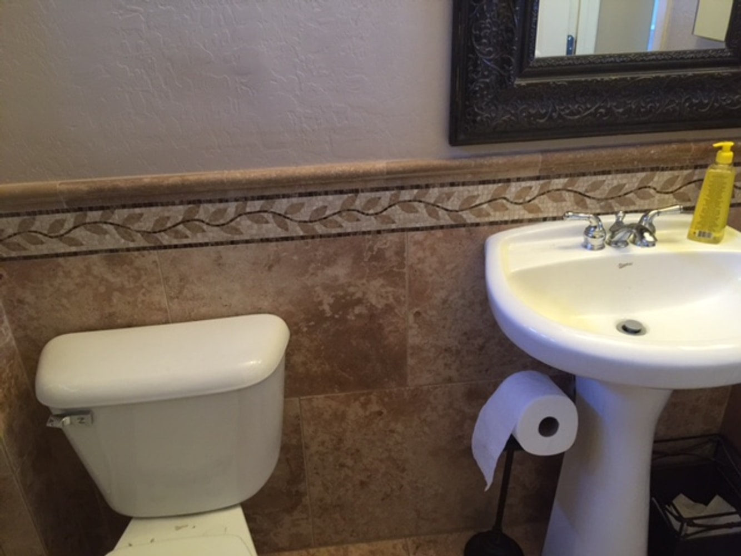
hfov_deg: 61.7
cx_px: 370
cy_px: 278
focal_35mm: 29
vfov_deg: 48.2
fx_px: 621
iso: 125
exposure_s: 1/15
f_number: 2.2
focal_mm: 4.15
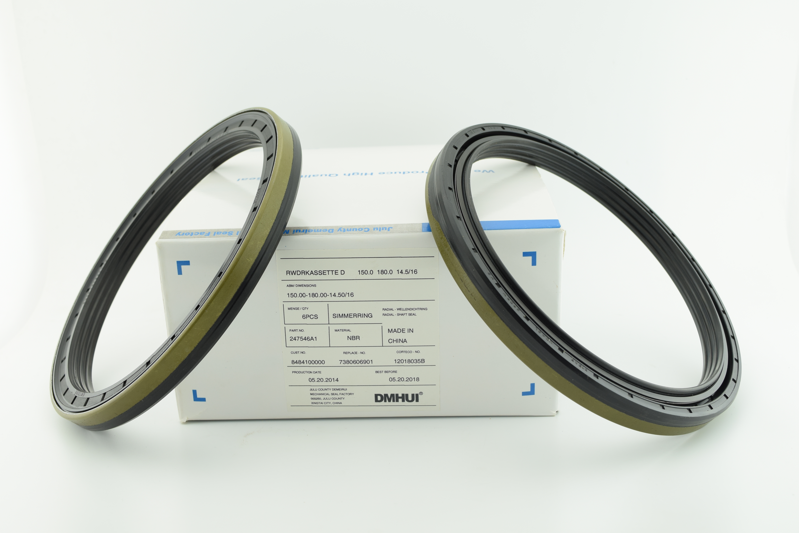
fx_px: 899
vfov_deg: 33.0
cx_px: 400
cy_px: 266
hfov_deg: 47.9
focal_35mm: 40
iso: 200
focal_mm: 27
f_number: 9
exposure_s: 1/50
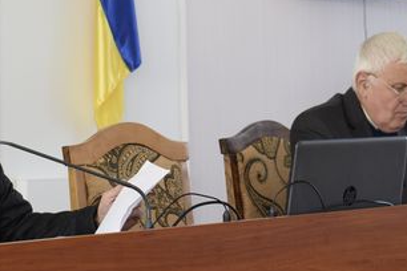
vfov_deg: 11.0
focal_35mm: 125
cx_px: 192
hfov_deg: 16.4
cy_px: 92
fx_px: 1413
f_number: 5.6
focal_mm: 34
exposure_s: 1/125
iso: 400
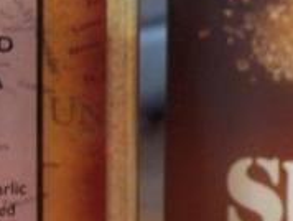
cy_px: 123
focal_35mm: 197
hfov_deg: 9.7
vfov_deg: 7.6
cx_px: 467
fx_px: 1670
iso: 140
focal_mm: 8
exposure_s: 1/30
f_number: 3.4
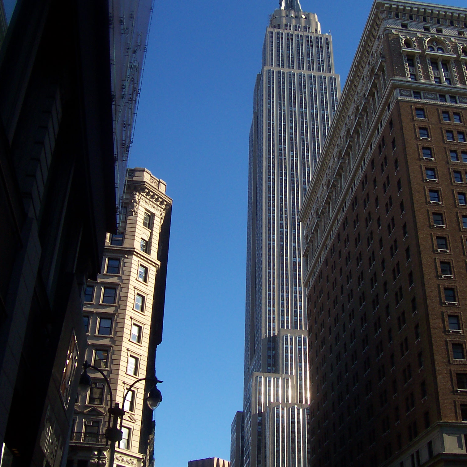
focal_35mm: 44
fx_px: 672
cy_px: 225
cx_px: 232
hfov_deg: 38.3
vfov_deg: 38.3
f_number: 5.6
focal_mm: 5.6
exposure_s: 1/350
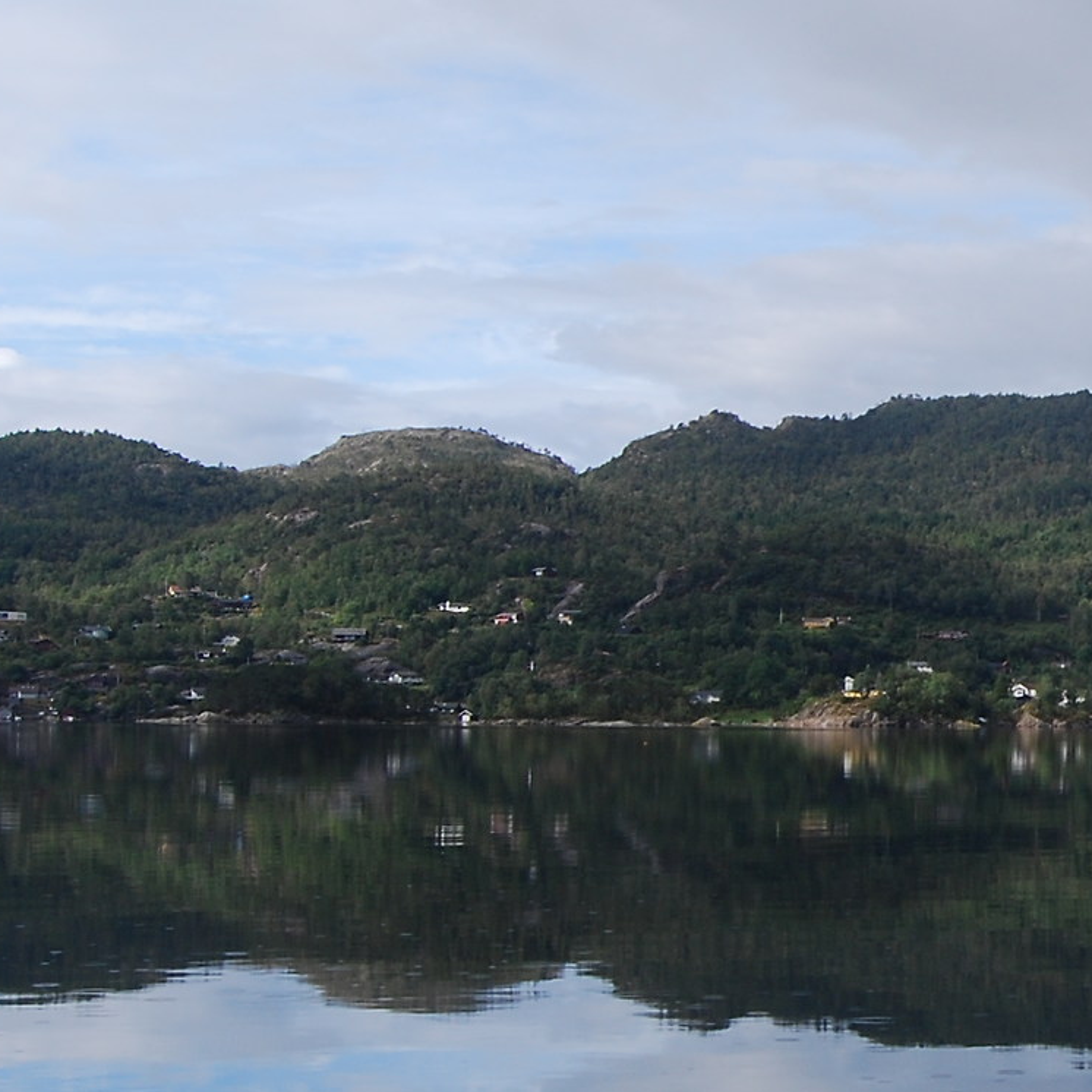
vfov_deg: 23.4
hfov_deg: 21.5
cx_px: 1338
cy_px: 522
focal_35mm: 74
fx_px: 2641
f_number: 9
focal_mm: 18
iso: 200
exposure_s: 1/100
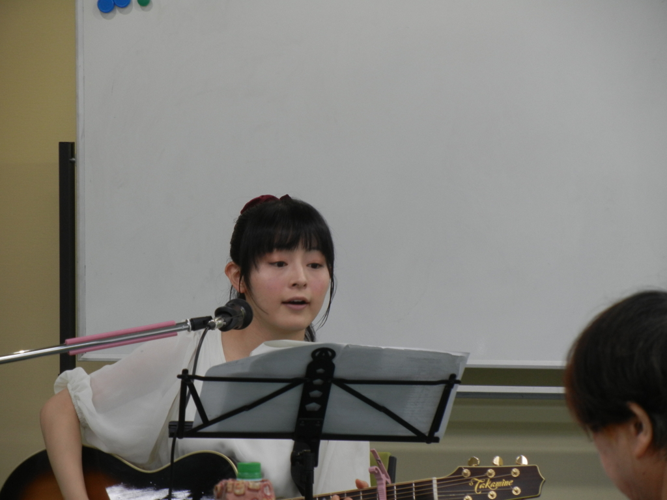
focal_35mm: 200
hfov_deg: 9.9
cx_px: 334
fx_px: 3854
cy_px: 250
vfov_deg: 7.4
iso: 200
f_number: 4.7
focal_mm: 36
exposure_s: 1/30
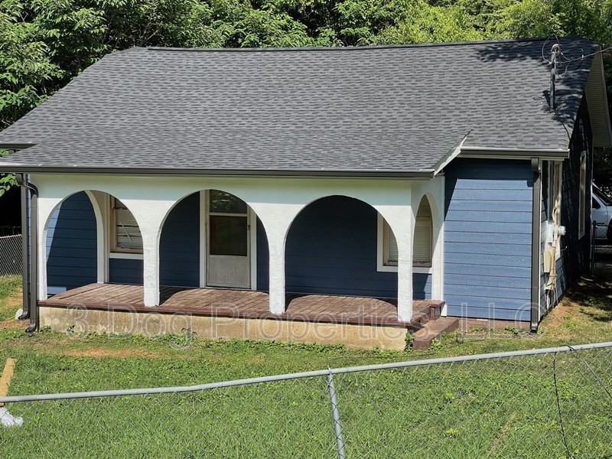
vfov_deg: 22.9
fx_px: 1131
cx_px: 306
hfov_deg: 30.3
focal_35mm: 64
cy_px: 230
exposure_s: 1/752
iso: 20
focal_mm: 7.5
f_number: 2.2
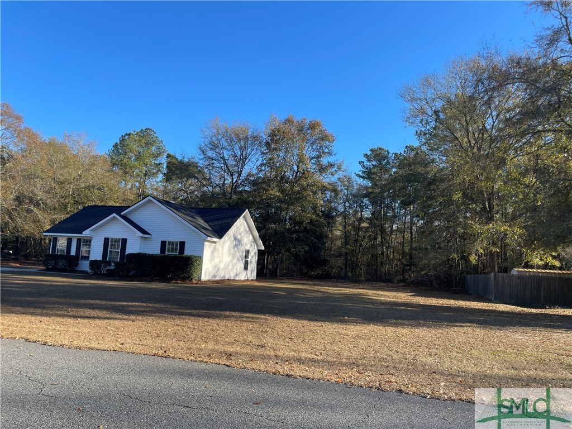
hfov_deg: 67.3
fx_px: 430
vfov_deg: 53.1
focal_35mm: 26
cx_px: 286
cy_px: 214
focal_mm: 4.2
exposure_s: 1/1261
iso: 32
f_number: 1.6
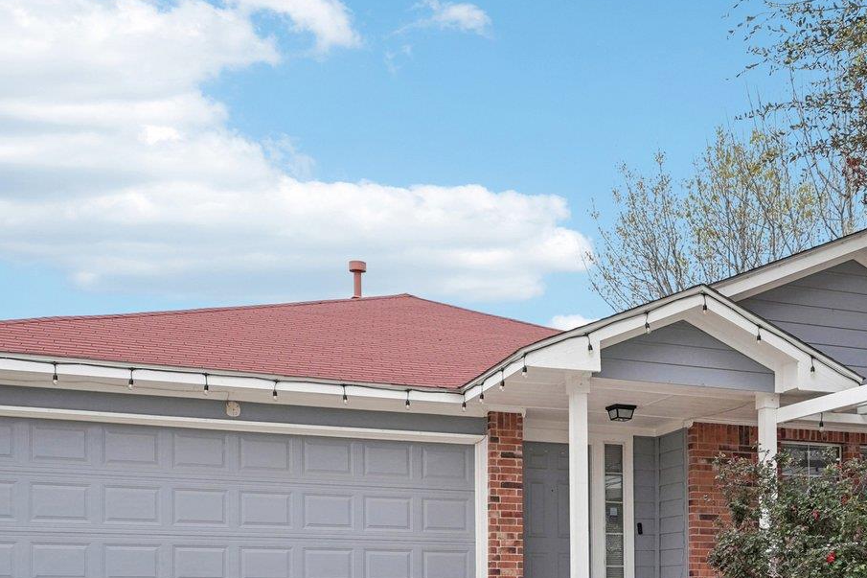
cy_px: 540
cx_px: 627
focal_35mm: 43
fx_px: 1041
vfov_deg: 29.5
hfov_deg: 44.0
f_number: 8
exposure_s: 1/500
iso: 400
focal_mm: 19.1
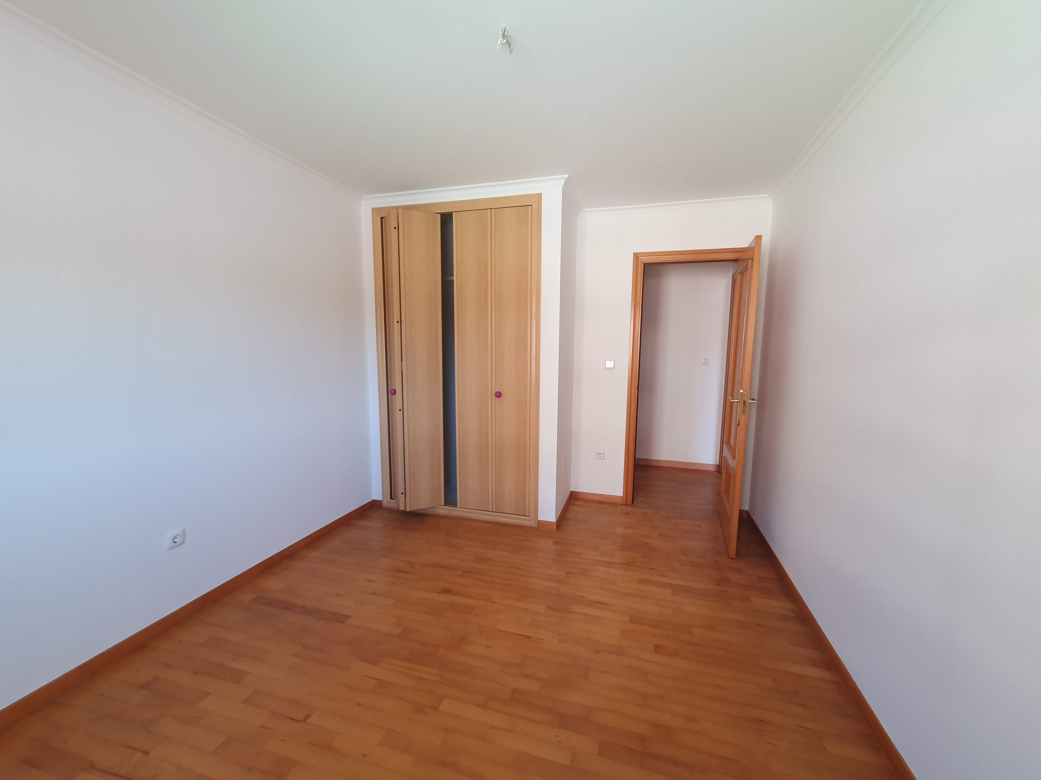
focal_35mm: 13
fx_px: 391
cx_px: 520
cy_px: 390
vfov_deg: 89.9
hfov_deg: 106.2
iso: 80
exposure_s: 1/50
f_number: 2.2
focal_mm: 1.8
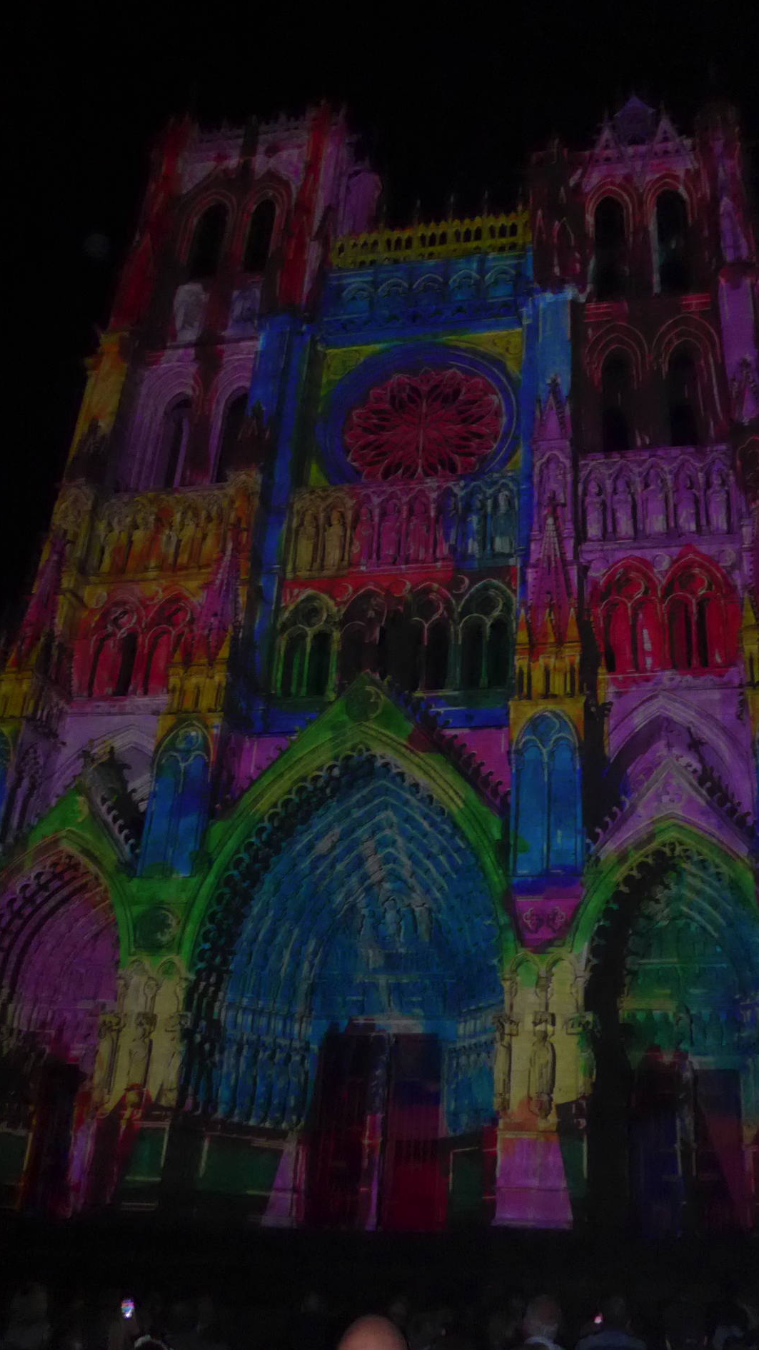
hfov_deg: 37.6
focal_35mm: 31
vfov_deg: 62.6
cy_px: 673
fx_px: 1109
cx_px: 476
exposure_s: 1/60
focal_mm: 6
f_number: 2
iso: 1600
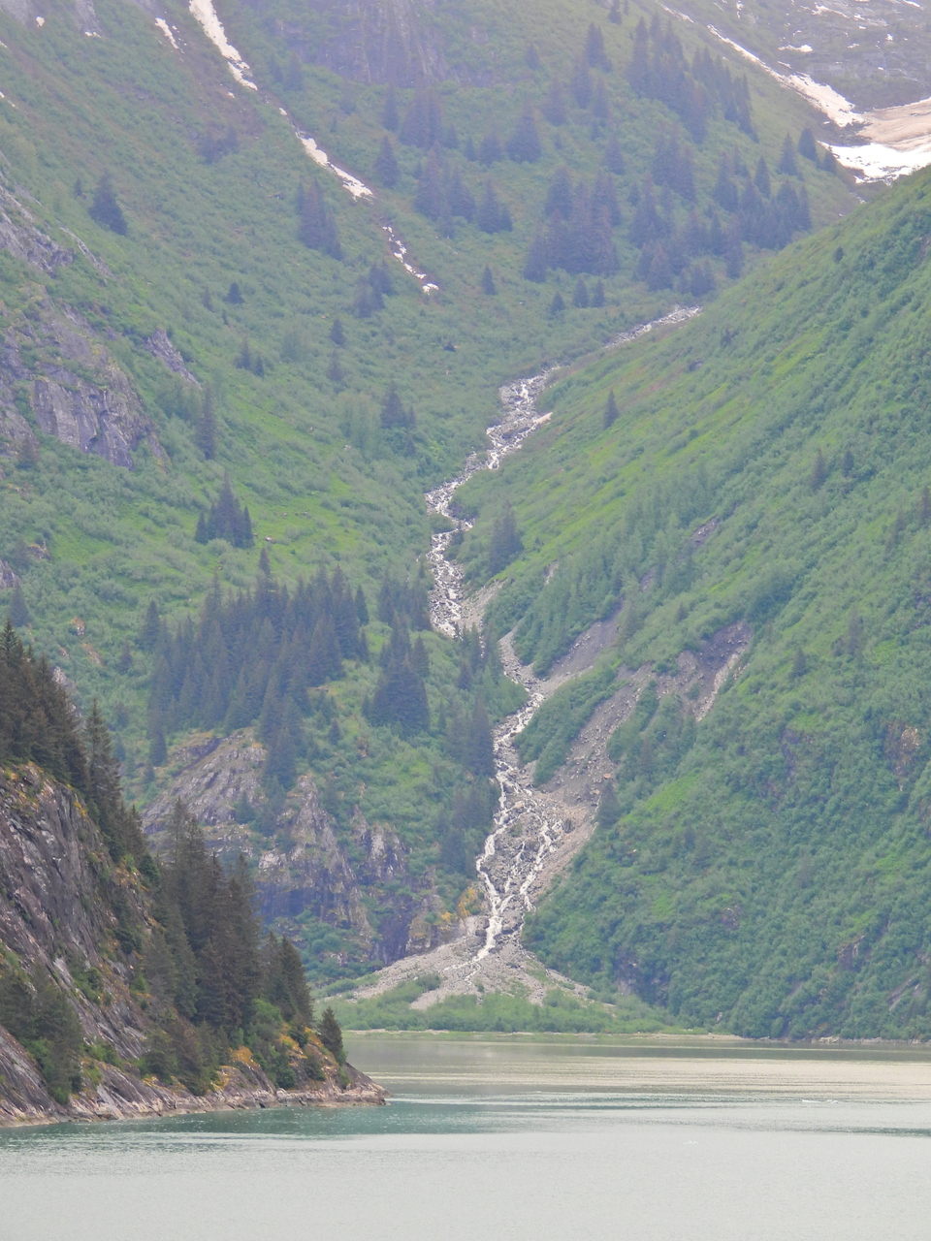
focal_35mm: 240
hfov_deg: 6.2
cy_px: 620
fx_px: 8606
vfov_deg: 8.2
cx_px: 466
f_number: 4.5
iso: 100
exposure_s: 1/160
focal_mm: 42.8
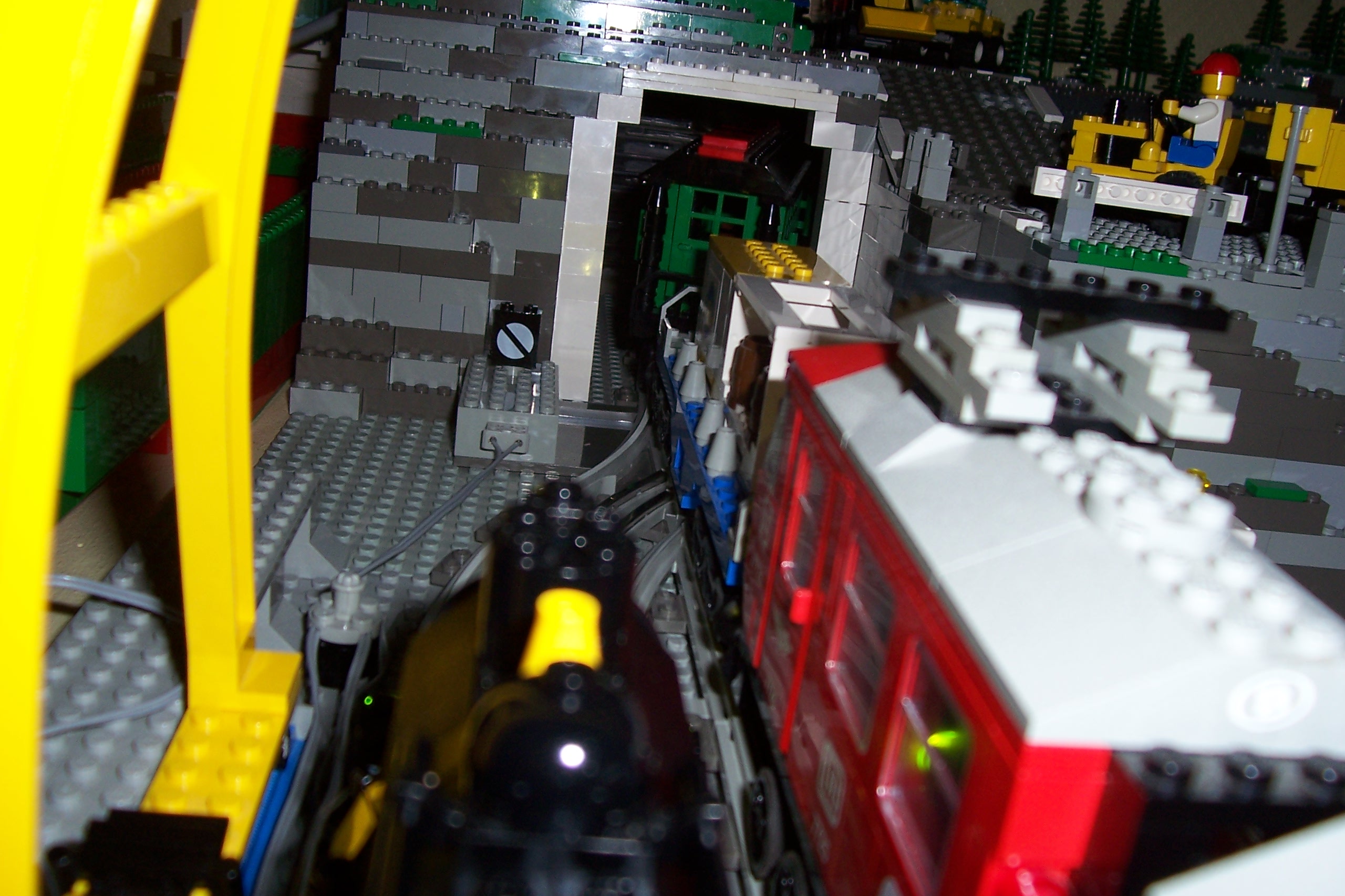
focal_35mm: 34
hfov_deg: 55.8
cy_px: 448
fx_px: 1270
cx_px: 672
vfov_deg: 38.9
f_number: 2.7
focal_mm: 5.6
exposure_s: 1/60
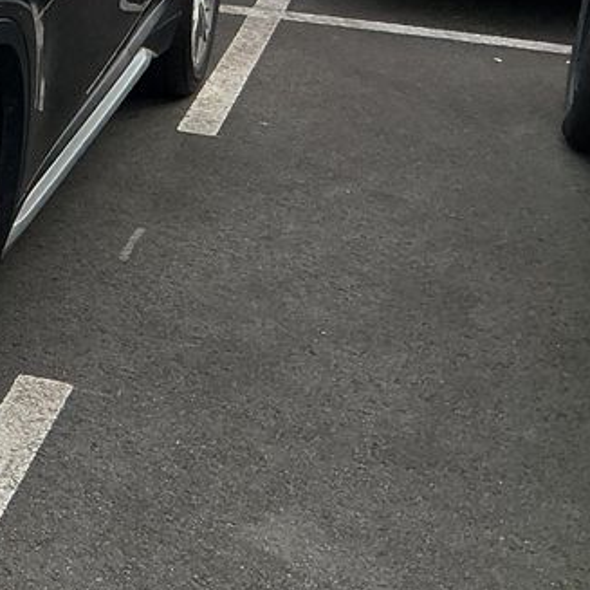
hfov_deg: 16.5
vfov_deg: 18.3
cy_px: 96
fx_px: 1813
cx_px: -345
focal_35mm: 94
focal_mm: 3
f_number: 1.8
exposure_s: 1/650
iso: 25
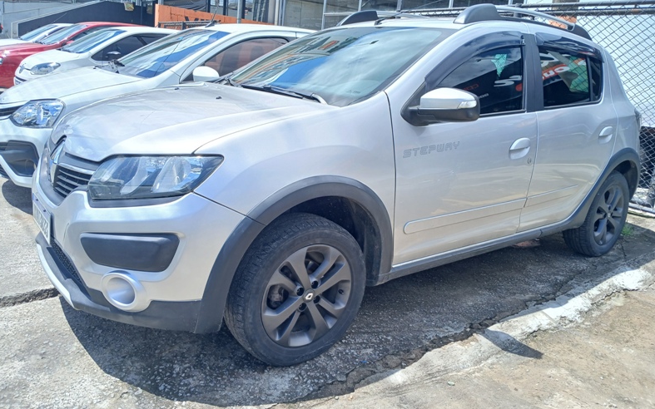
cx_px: 324
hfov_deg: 66.5
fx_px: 500
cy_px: 190
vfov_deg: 44.5
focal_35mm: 28
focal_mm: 3.98
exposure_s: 1/206
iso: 20
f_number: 1.8
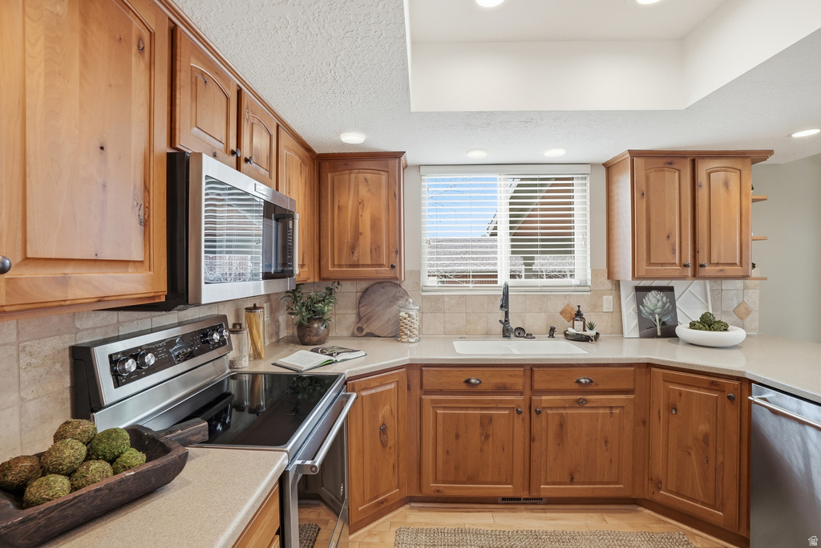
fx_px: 365
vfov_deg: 73.8
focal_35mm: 16
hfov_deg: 96.7
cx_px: 410
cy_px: 274
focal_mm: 16
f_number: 9
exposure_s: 1/125
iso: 250
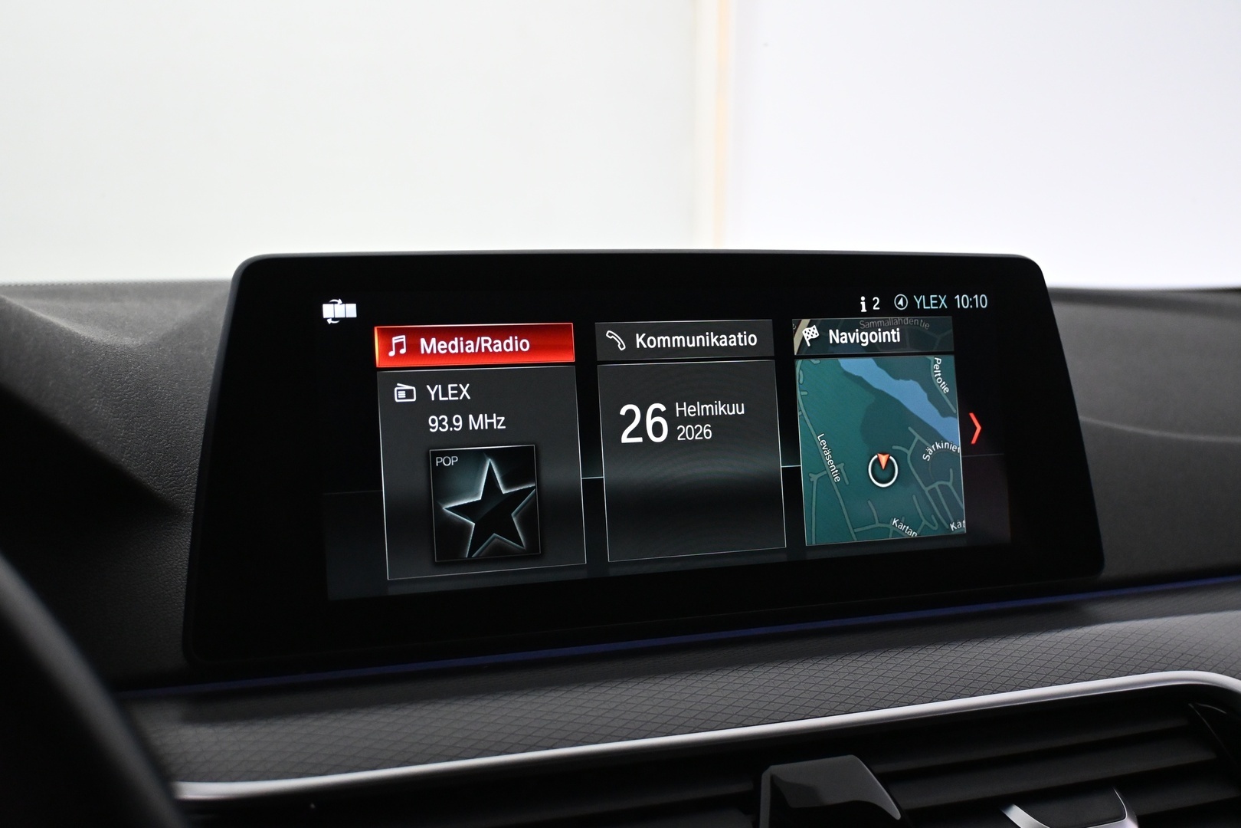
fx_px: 1551
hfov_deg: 43.6
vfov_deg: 29.9
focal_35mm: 45
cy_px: 414
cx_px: 620
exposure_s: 1/100
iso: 3200
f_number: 4.8
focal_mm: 30
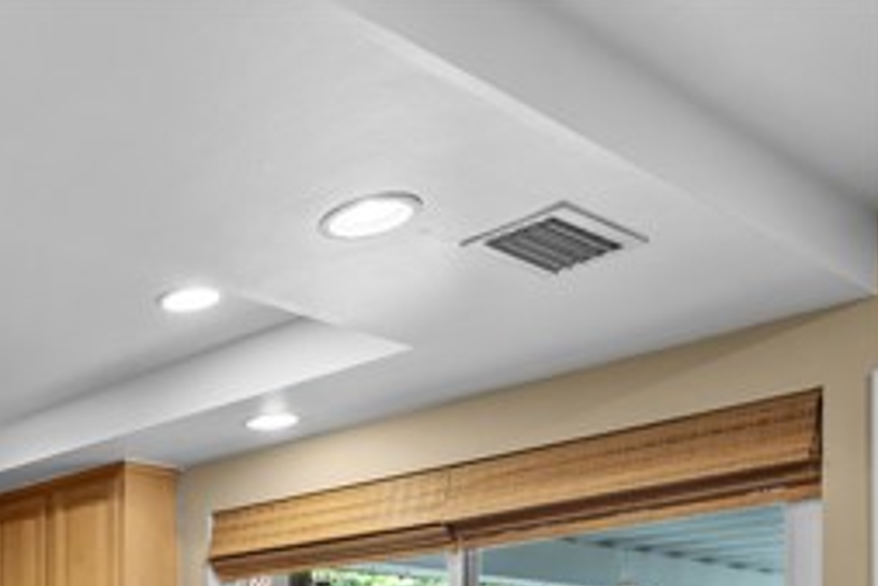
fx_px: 1049
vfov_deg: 27.0
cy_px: 733
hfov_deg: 34.3
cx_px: -226
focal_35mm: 43
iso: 250
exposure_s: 1
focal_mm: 17
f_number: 9
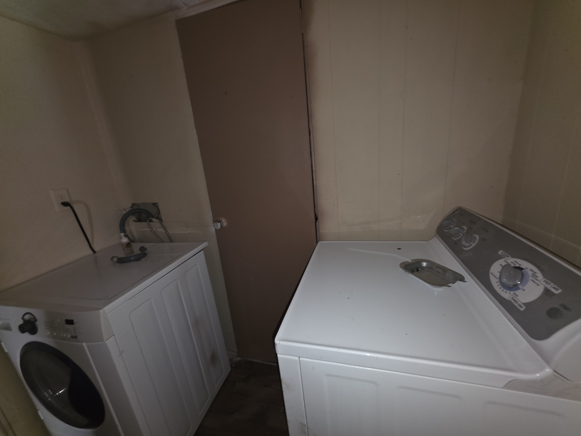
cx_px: 290
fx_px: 218
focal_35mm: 13
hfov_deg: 106.2
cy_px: 218
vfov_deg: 89.9
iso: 2000
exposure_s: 1/11.9
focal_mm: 2.2
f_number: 1.9
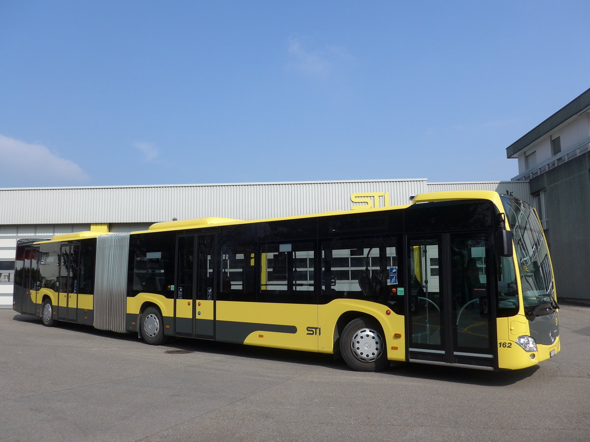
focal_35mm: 29
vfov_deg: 48.2
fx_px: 494
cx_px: 295
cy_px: 221
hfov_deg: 61.7
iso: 80
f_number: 3.2
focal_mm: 6
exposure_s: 1/1600
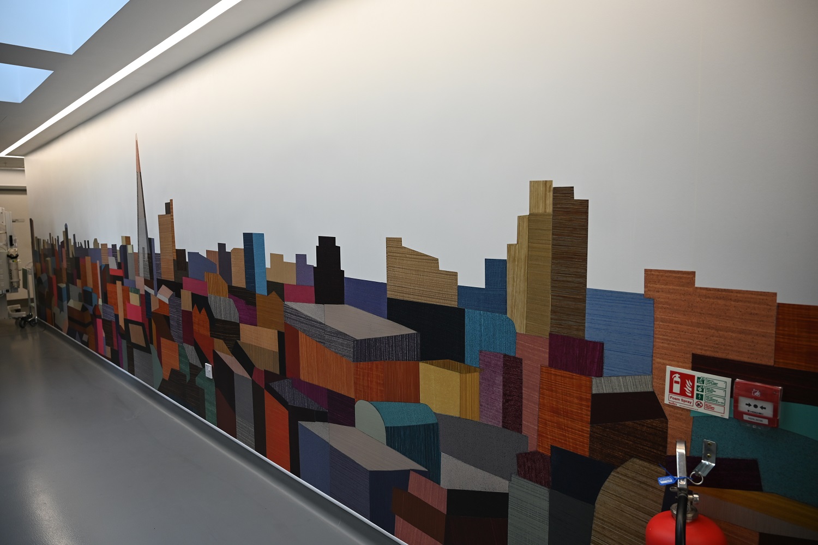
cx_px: 409
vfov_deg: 53.1
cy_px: 272
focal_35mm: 24
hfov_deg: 73.8
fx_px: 545
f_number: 4
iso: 500
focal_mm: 24
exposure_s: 1/100
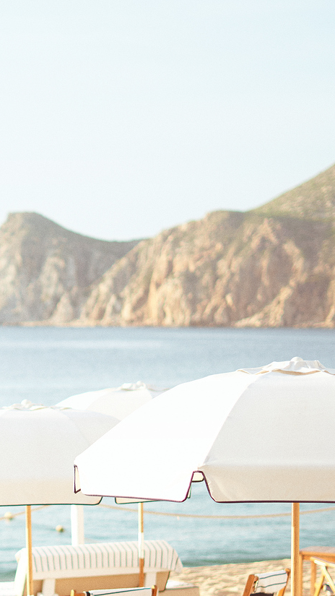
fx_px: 1927
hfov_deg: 9.8
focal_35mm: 122
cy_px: 461
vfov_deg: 17.5
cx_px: -76
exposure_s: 1/1000
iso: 100
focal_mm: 50
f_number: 1.8
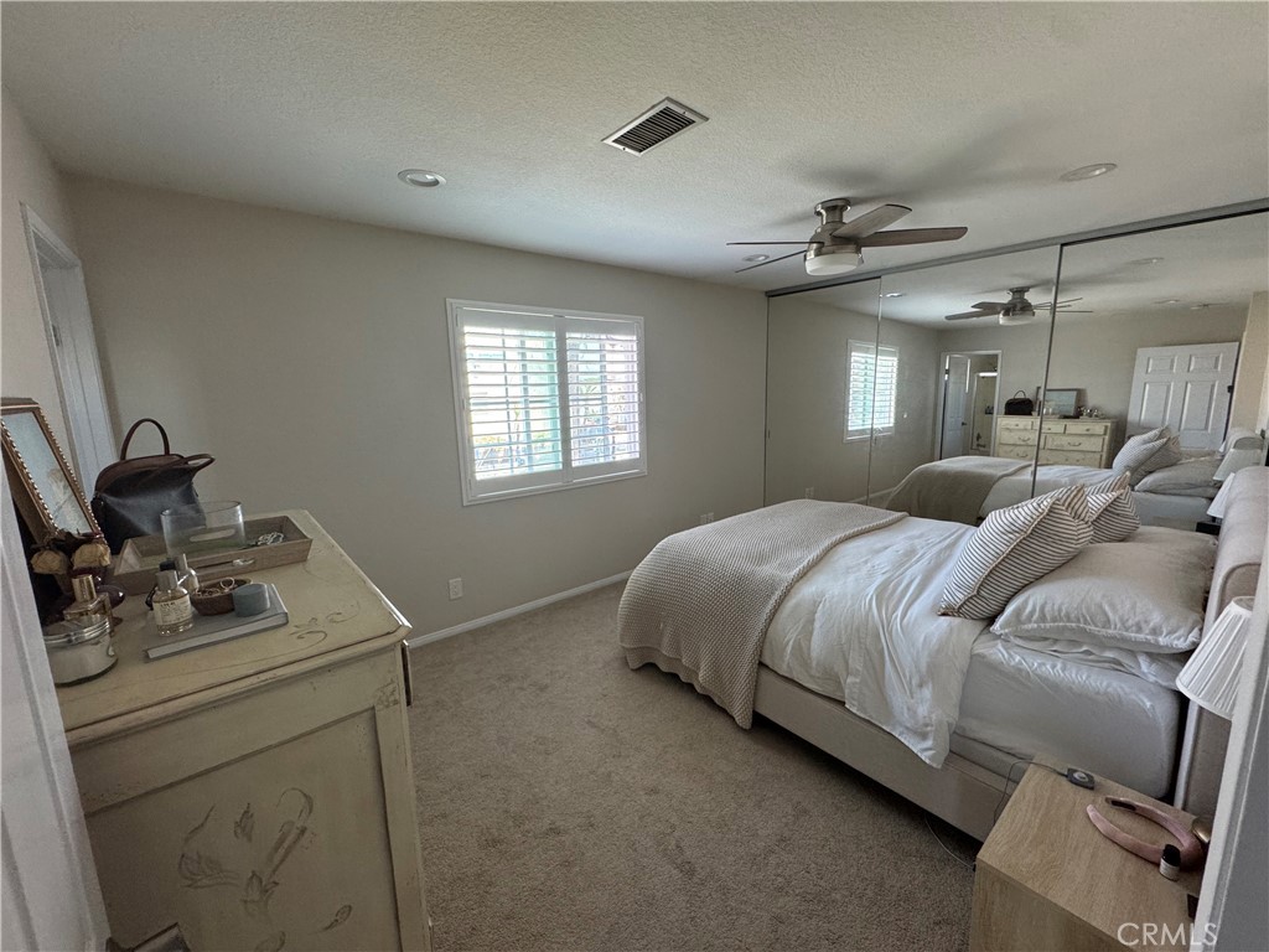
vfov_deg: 85.7
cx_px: 634
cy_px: 476
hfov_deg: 102.1
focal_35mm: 14
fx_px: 513
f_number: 2.2
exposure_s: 1/99
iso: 200
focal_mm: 2.22
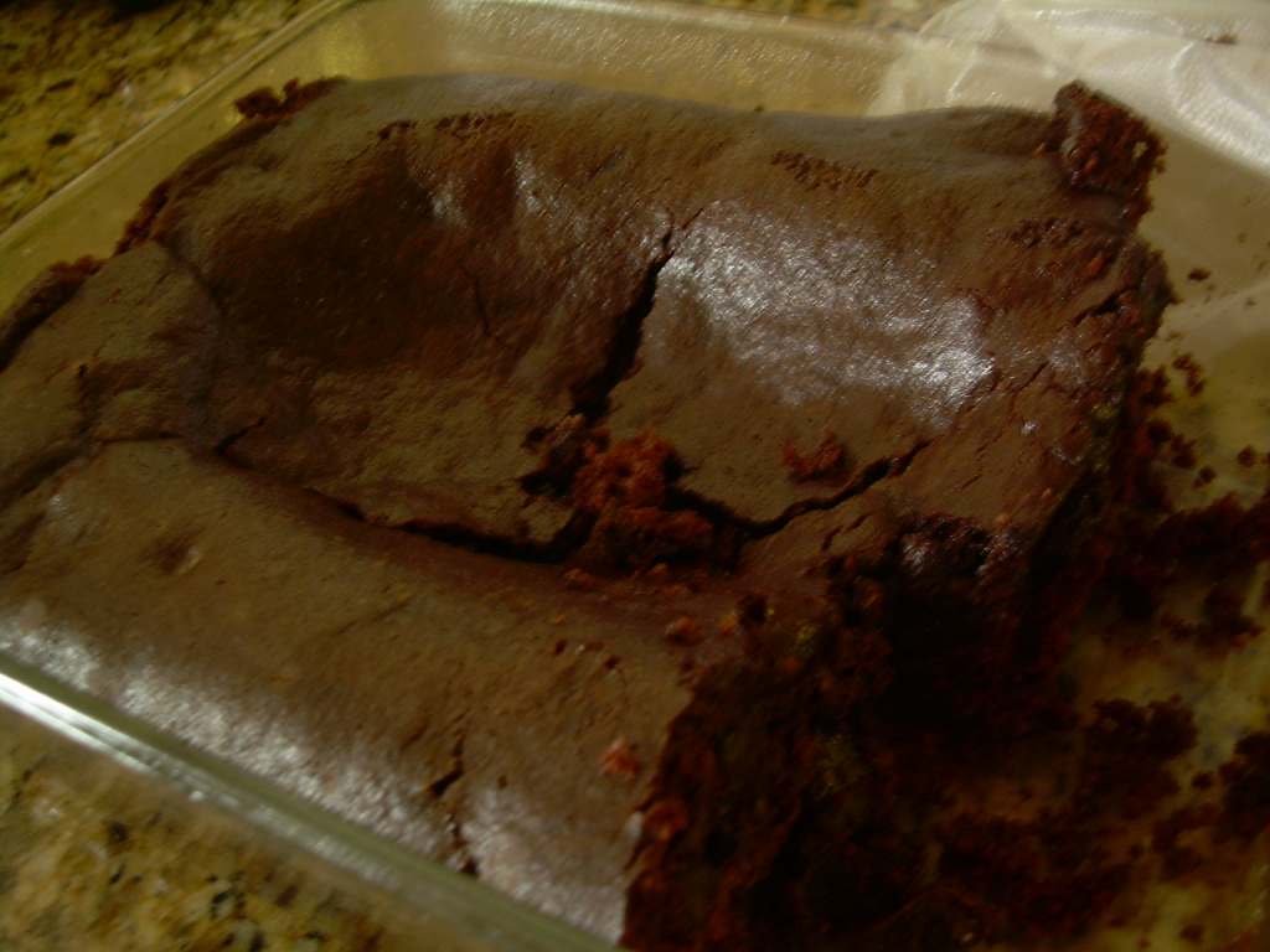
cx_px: 635
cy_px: 476
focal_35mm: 38
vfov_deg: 37.7
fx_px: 1394
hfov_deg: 49.0
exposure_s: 1/5.2
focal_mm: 6.3
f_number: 2.8
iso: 50
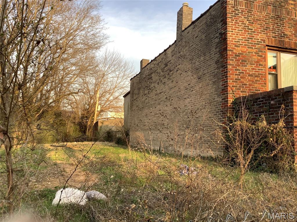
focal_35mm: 31
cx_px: 148
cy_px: 111
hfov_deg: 58.4
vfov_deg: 45.4
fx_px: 266
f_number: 2.4
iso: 25
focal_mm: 3.3
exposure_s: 1/207
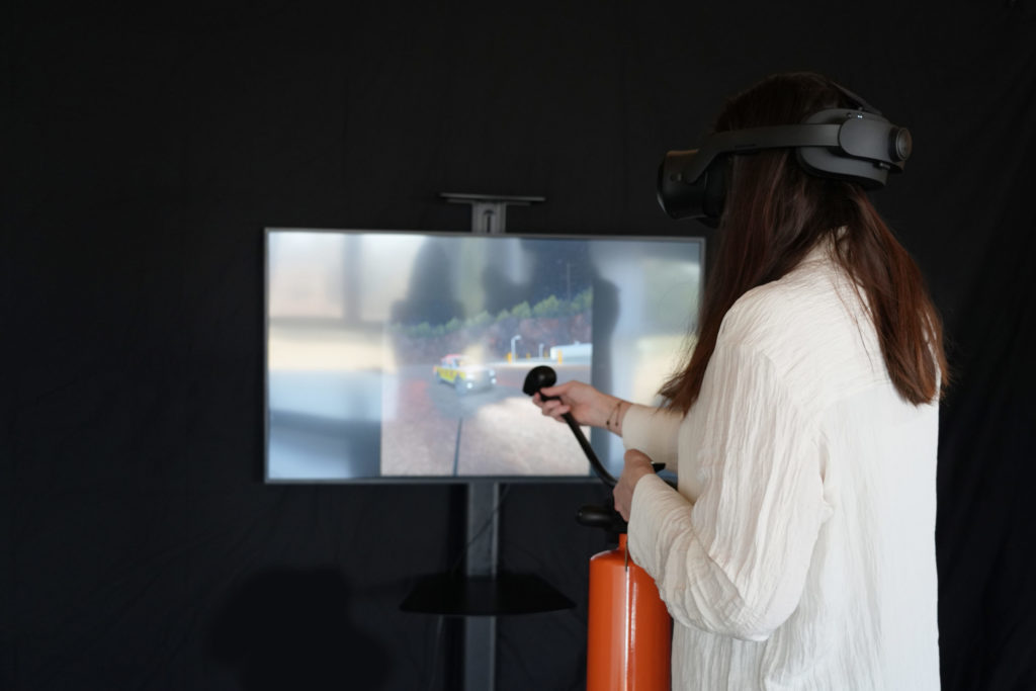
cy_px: 346
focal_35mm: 33
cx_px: 518
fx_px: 950
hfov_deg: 57.2
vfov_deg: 40.0
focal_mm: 33
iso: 2000
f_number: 4
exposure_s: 1/160
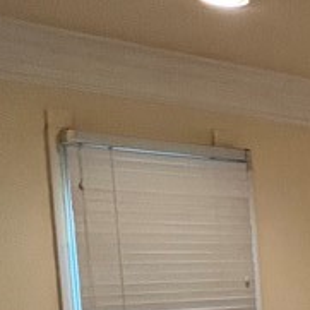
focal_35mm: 65
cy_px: 315
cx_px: 630
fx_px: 659
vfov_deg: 25.1
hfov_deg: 17.8
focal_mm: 1.57
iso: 200
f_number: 1.8
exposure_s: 1/60
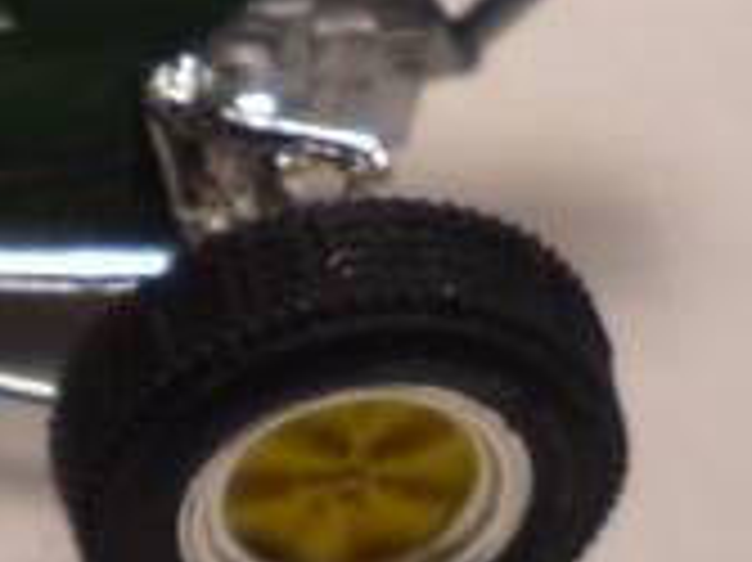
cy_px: 1106
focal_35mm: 251
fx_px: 5449
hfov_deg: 7.7
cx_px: -581
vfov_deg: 5.8
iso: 64
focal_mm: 6.72
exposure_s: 1/129
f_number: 3.1
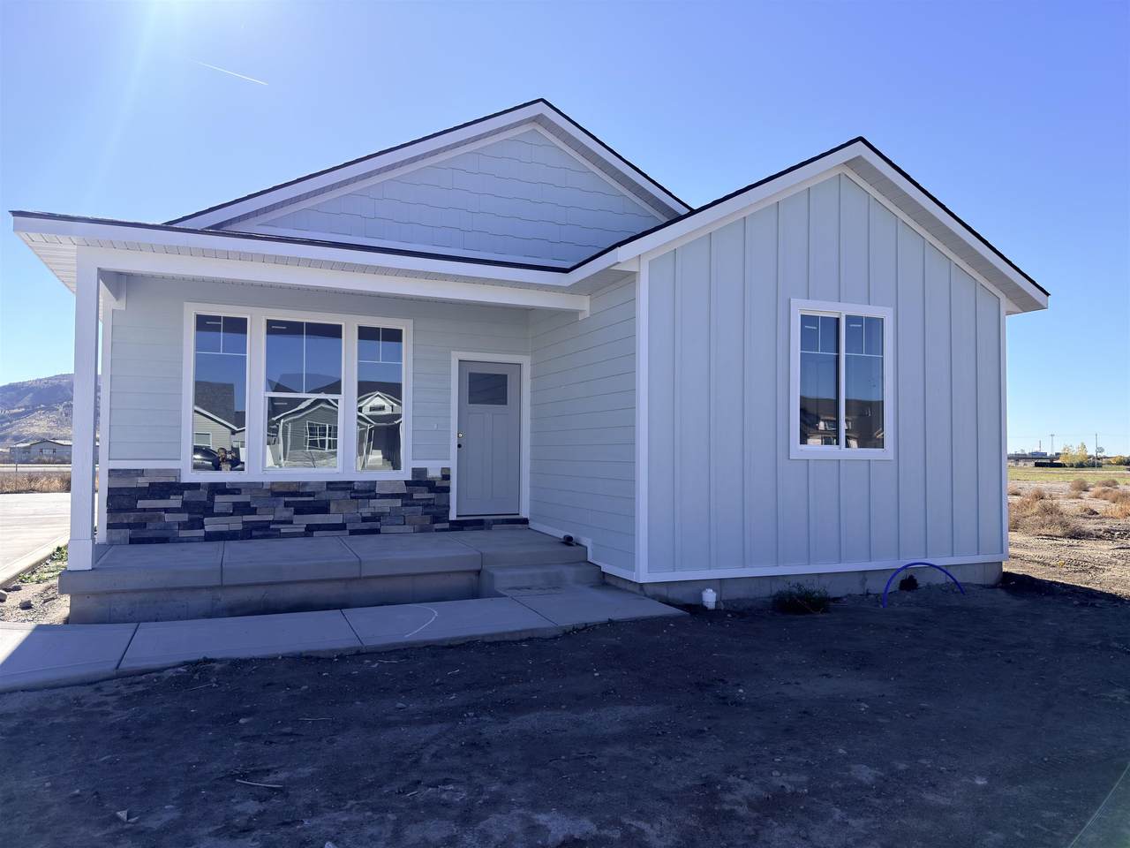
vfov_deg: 56.8
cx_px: 565
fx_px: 783
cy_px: 424
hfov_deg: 71.6
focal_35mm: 24
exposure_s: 1/2717
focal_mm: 6.76
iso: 64
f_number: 1.78
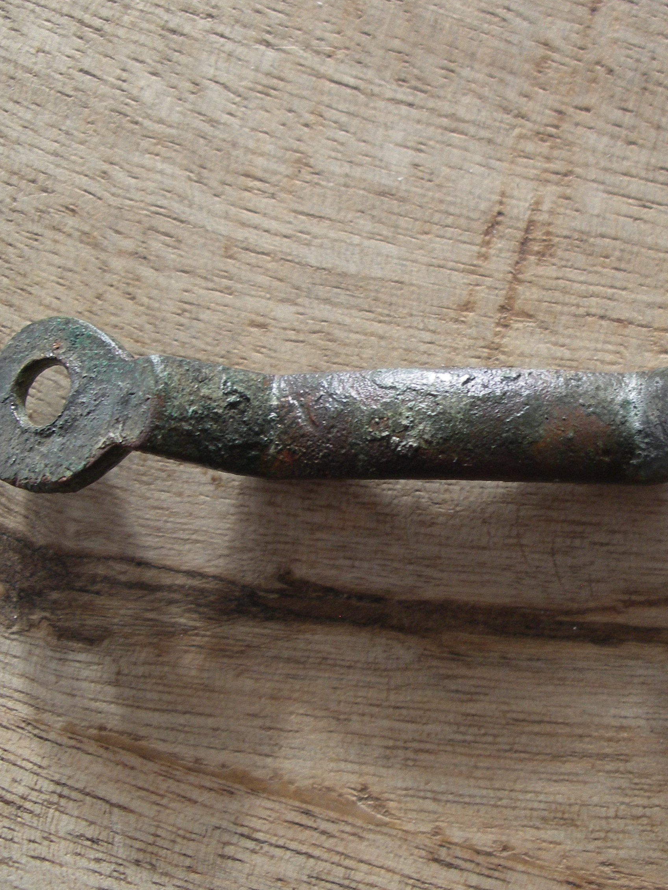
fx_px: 1287
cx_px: 457
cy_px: 448
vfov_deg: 38.2
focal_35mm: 50
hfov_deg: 28.9
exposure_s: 1/40
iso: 125
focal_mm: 7.8
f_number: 2.8
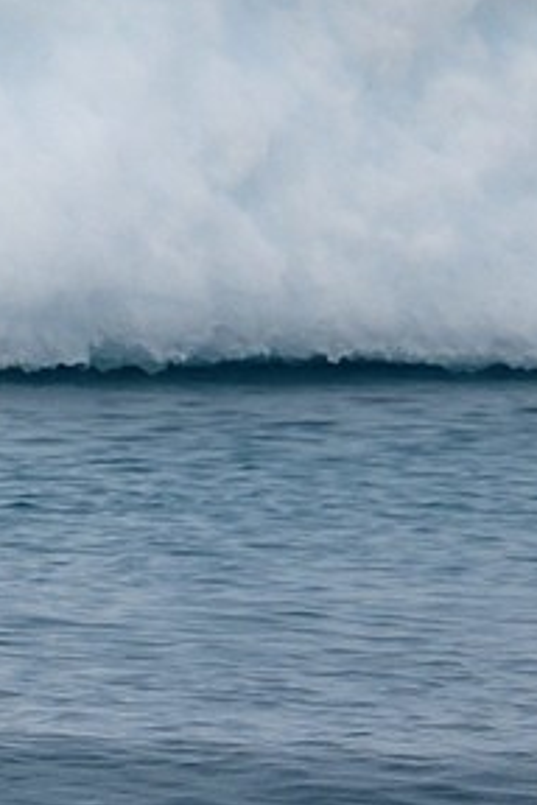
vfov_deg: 1.3
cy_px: 159
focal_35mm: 1554
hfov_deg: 0.9
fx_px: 34768
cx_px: -1508
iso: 400
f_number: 9
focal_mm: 280
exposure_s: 1/640
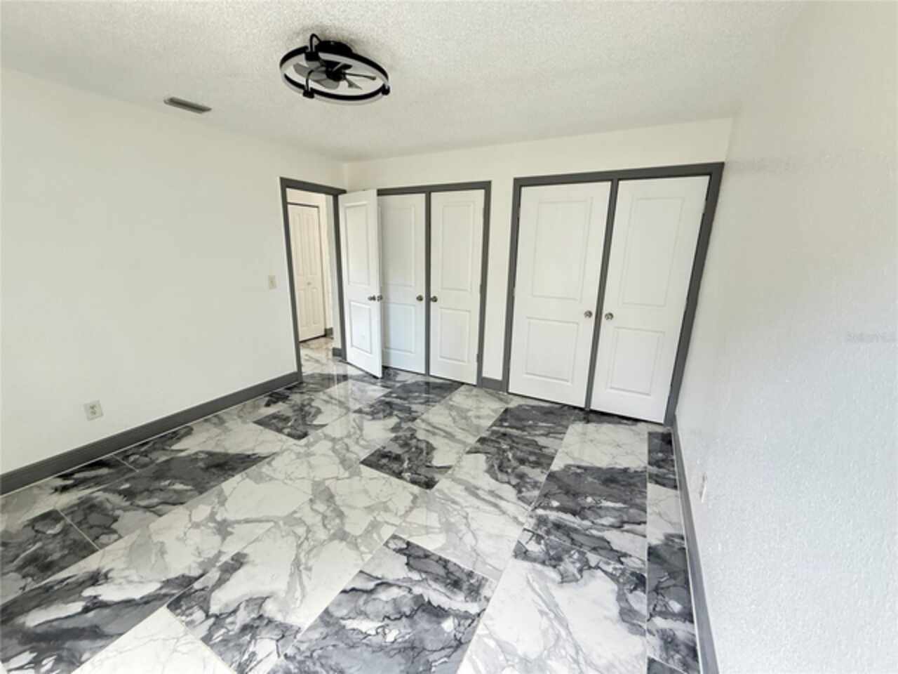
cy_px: 337
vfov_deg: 85.7
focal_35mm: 14
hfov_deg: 102.1
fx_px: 363
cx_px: 449
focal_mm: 2.22
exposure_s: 1/99
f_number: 2.2
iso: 250
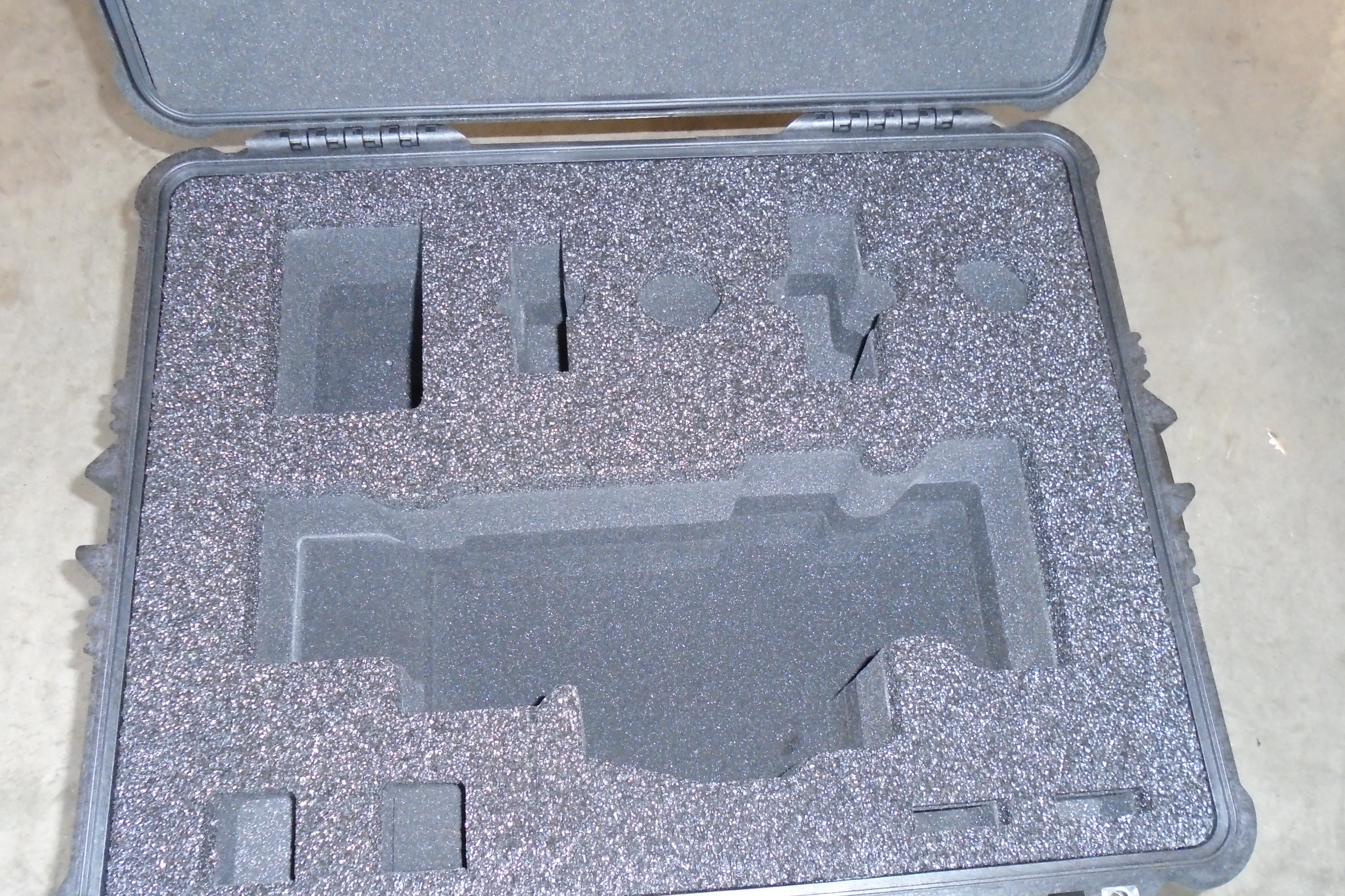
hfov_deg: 65.5
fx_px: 1046
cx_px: 685
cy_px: 520
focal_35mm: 28
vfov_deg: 46.2
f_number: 3.2
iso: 400
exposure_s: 1/30
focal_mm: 4.6
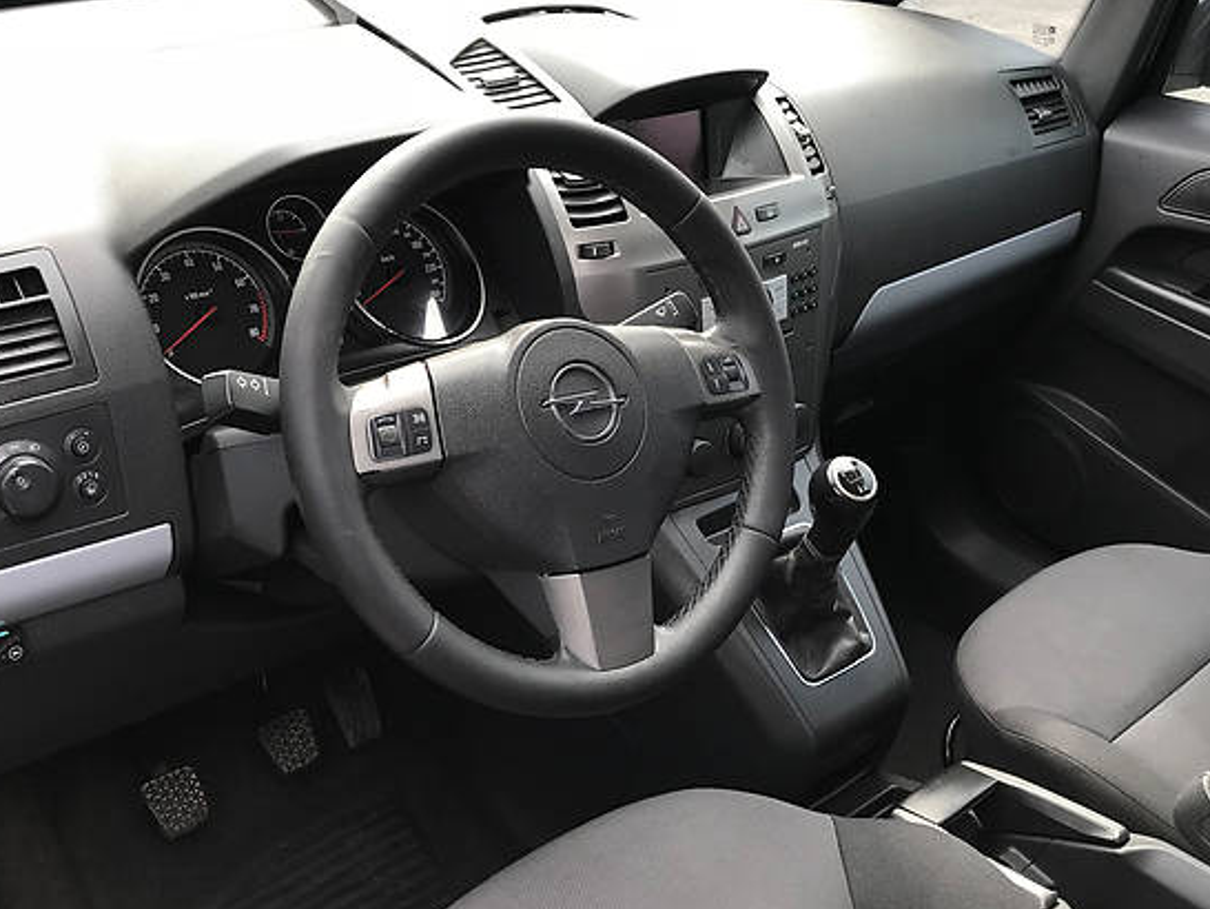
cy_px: 499
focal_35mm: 41
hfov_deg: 45.7
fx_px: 1434
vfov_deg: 35.1
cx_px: 625
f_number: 1.8
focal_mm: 4
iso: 20
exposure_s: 1/109
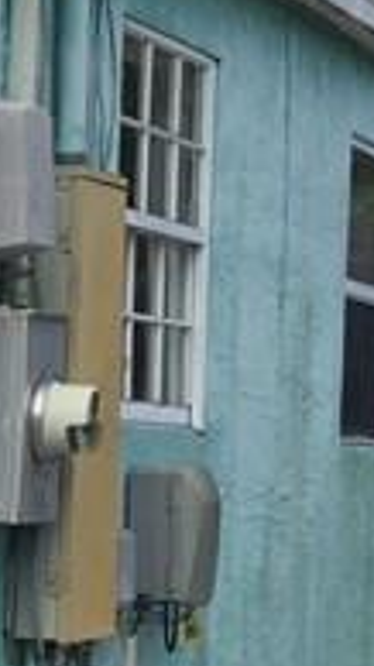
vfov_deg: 12.8
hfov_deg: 6.3
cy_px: 501
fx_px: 2947
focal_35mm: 167
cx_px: -961
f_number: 2.2
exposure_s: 1/1522
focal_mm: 4.15
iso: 32
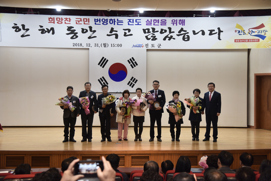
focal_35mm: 50
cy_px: 90
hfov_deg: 39.6
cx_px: 136
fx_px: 376
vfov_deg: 27.0
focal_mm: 50
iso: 800
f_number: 4
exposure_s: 1/125
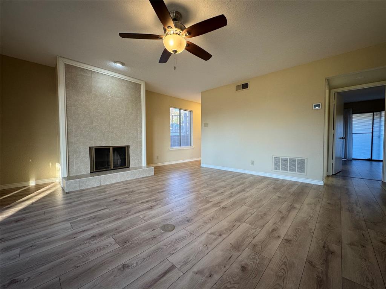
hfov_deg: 102.1
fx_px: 156
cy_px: 144
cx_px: 193
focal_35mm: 14
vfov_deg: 85.7
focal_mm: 2.22
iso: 160
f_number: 2.2
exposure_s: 1/120
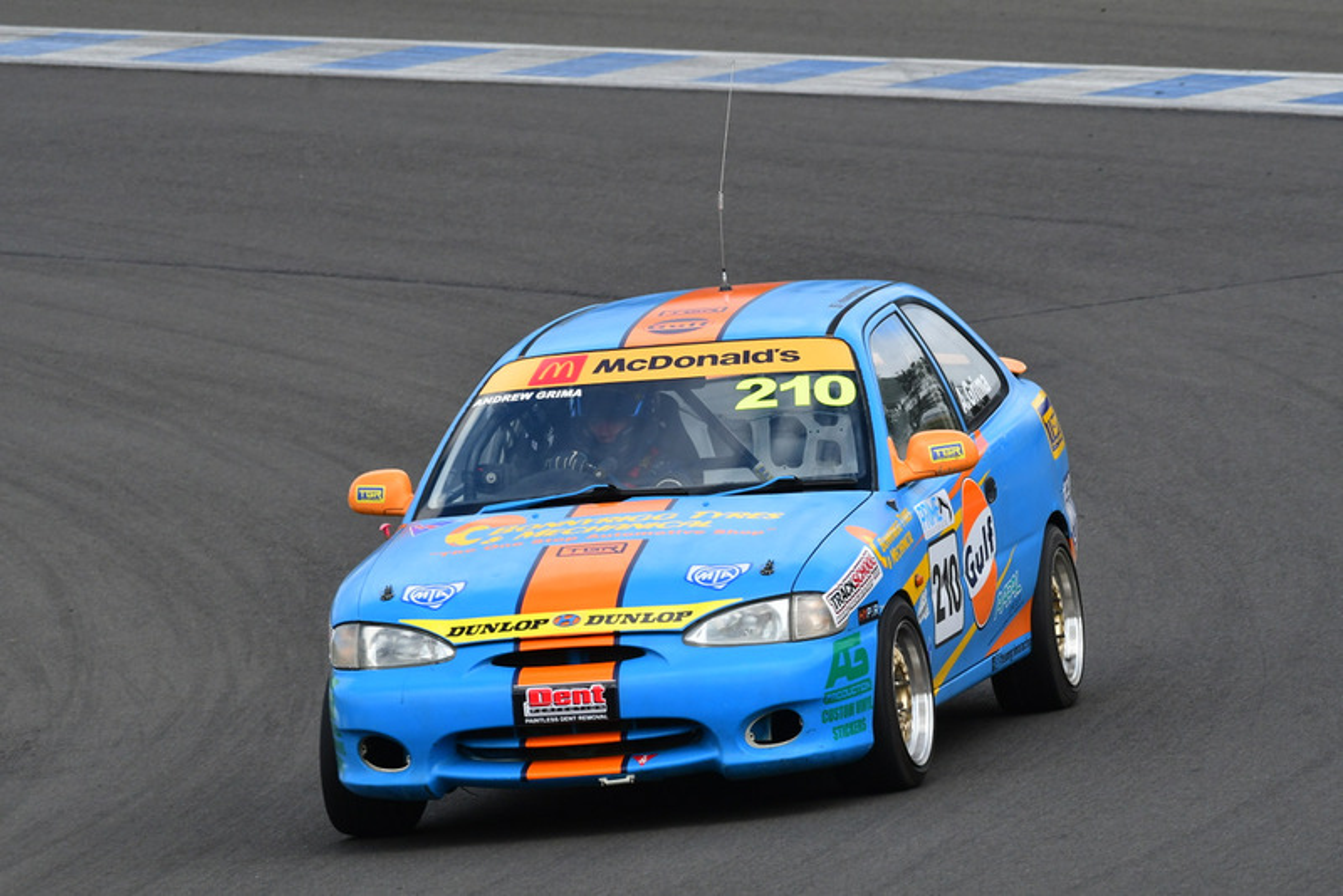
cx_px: 672
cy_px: 448
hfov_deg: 4.9
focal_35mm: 420
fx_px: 15673
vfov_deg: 3.3
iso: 640
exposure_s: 1/640
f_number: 10
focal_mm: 280
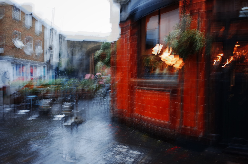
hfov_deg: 65.6
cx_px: 124
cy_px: 82
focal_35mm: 28
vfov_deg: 46.2
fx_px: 193
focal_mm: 18.3
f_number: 5.6
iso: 100
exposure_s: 1/4
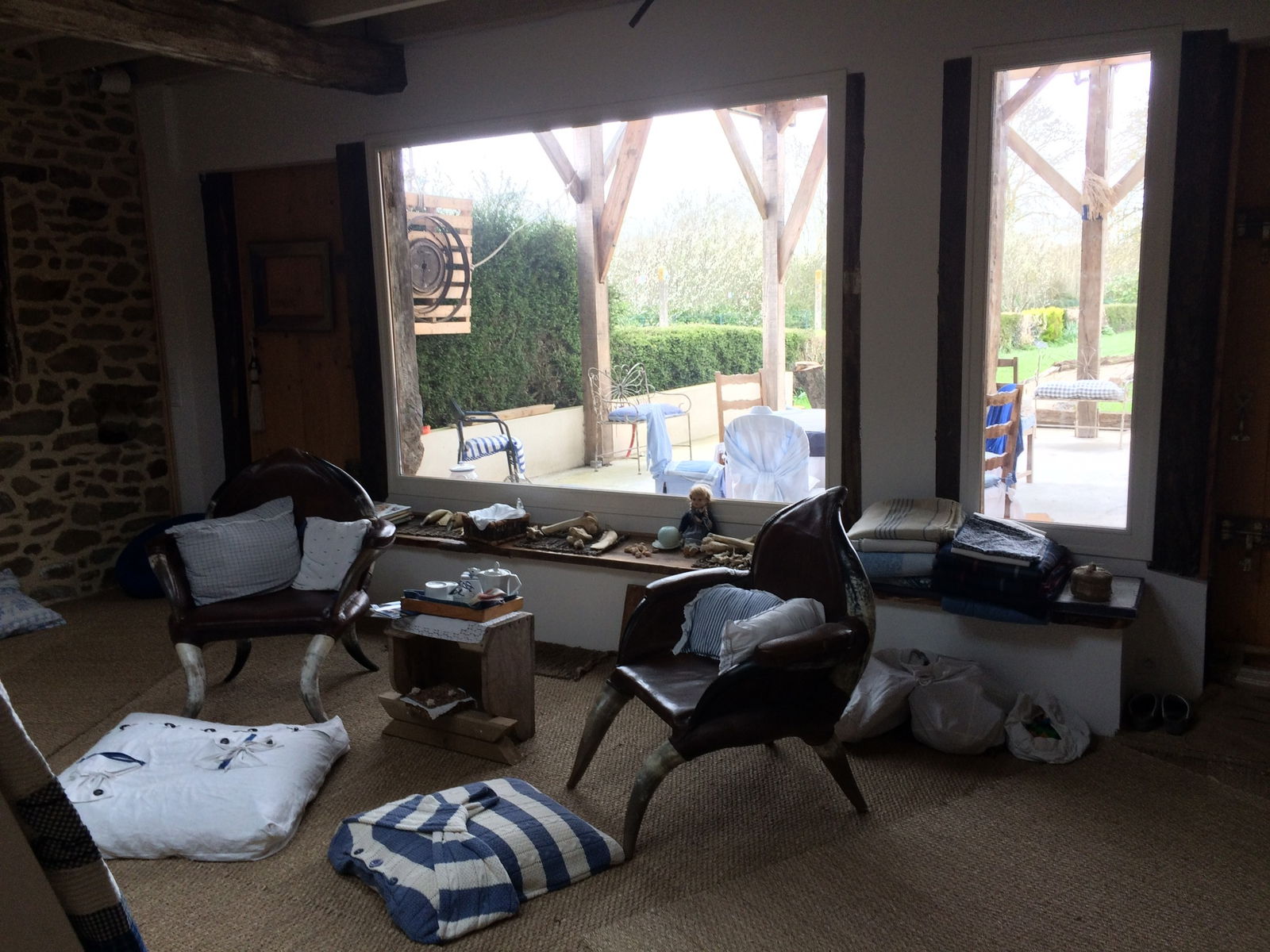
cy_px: 476
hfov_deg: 61.7
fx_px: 1064
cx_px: 635
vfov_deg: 48.2
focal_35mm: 29
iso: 40
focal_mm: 4.15
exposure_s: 1/60
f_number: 2.2
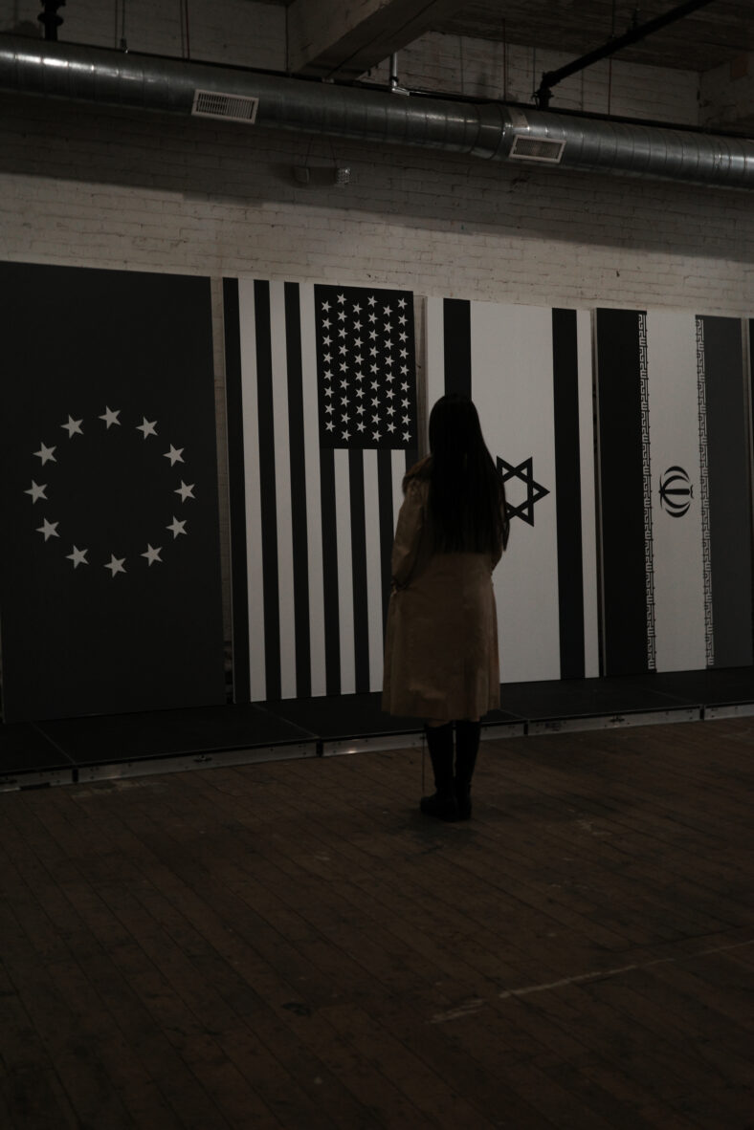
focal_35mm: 40
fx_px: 1257
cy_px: 565
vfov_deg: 48.5
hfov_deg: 33.4
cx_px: 377
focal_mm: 26
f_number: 2.8
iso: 400
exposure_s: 1/40
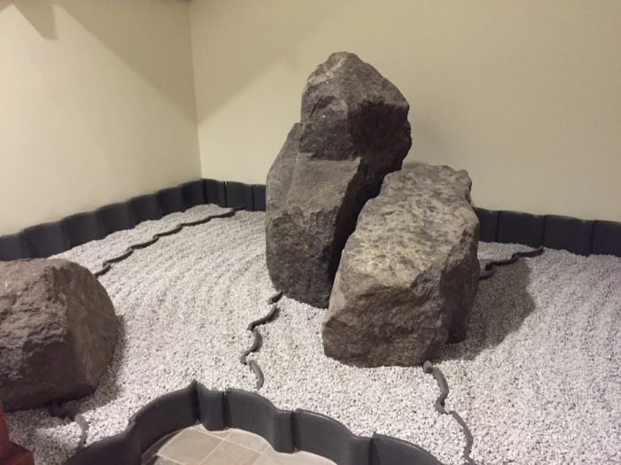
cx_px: 310
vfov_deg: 48.2
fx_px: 520
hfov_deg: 61.7
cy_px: 232
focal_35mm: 29
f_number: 2.2
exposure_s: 1/15
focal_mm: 4.15
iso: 400
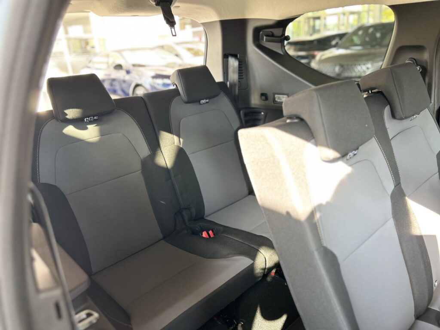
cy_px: 165
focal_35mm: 26
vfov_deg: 53.1
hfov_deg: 67.3
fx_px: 330
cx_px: 220
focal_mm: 5.7
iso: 200
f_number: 1.5
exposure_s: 1/60
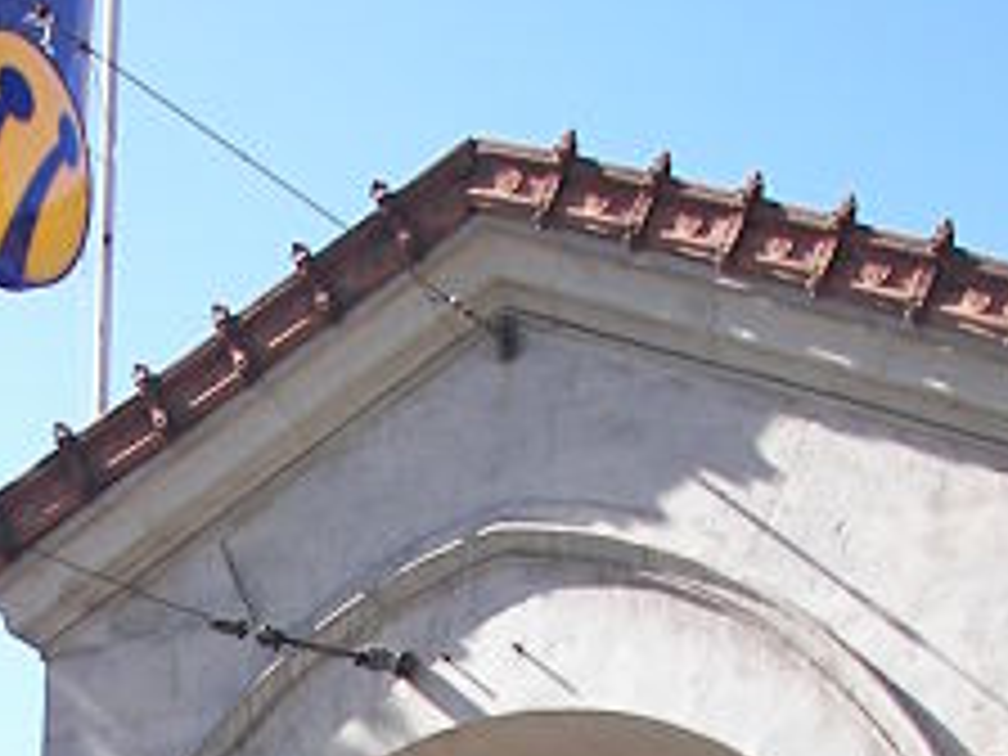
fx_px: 3436
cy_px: 1420
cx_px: 252
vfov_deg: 11.5
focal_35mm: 118
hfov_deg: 16.6
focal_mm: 6
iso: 50
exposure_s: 1/400
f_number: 2.8
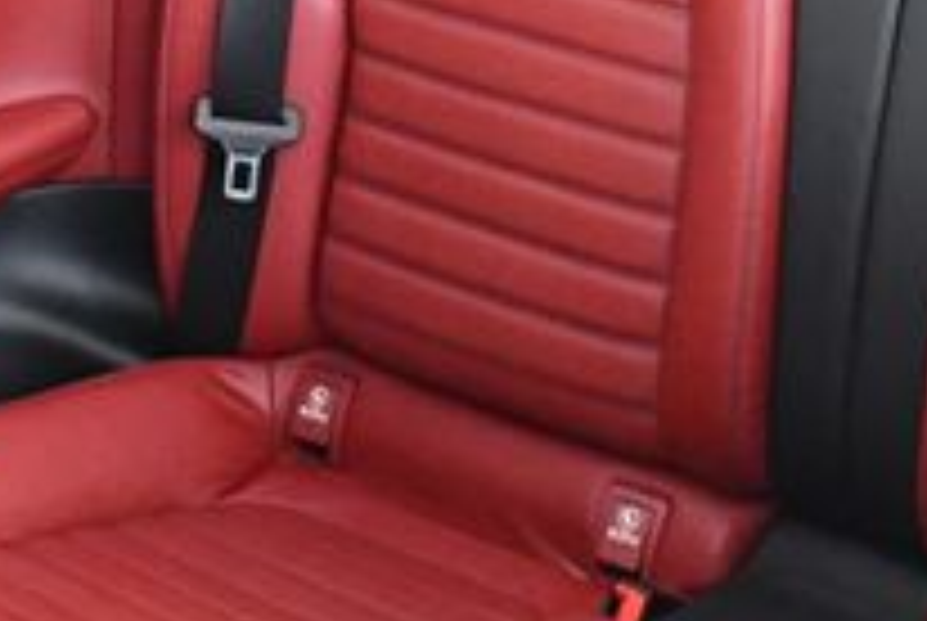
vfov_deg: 12.3
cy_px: 220
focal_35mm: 112
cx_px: 801
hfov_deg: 18.0
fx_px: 2888
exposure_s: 1/125
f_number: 3.5
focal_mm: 18
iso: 2500
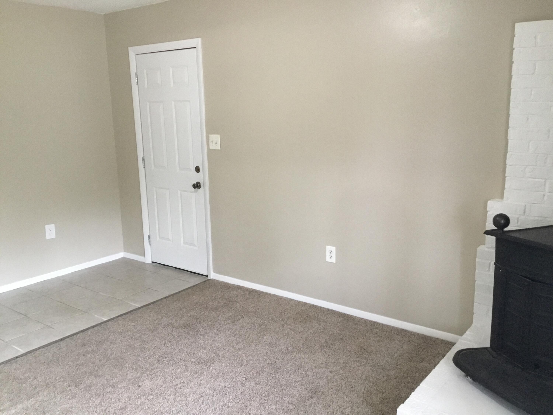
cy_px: 208
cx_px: 276
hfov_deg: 58.4
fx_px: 495
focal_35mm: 31
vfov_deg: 45.4
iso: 250
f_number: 2.4
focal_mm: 3.3
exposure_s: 1/24
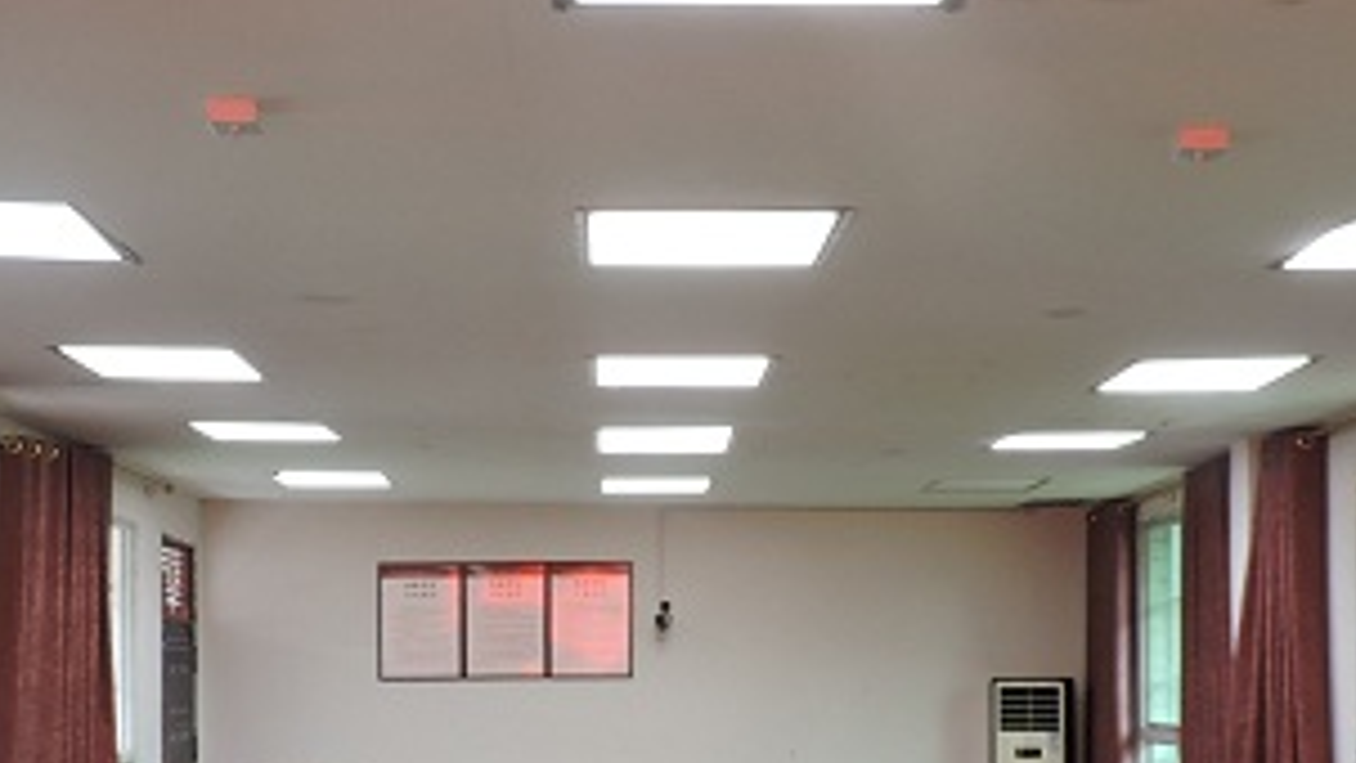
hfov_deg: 39.8
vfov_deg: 22.6
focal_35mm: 52
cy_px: 646
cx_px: 647
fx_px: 1870
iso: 180
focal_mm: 4.3
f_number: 3
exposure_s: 1/30
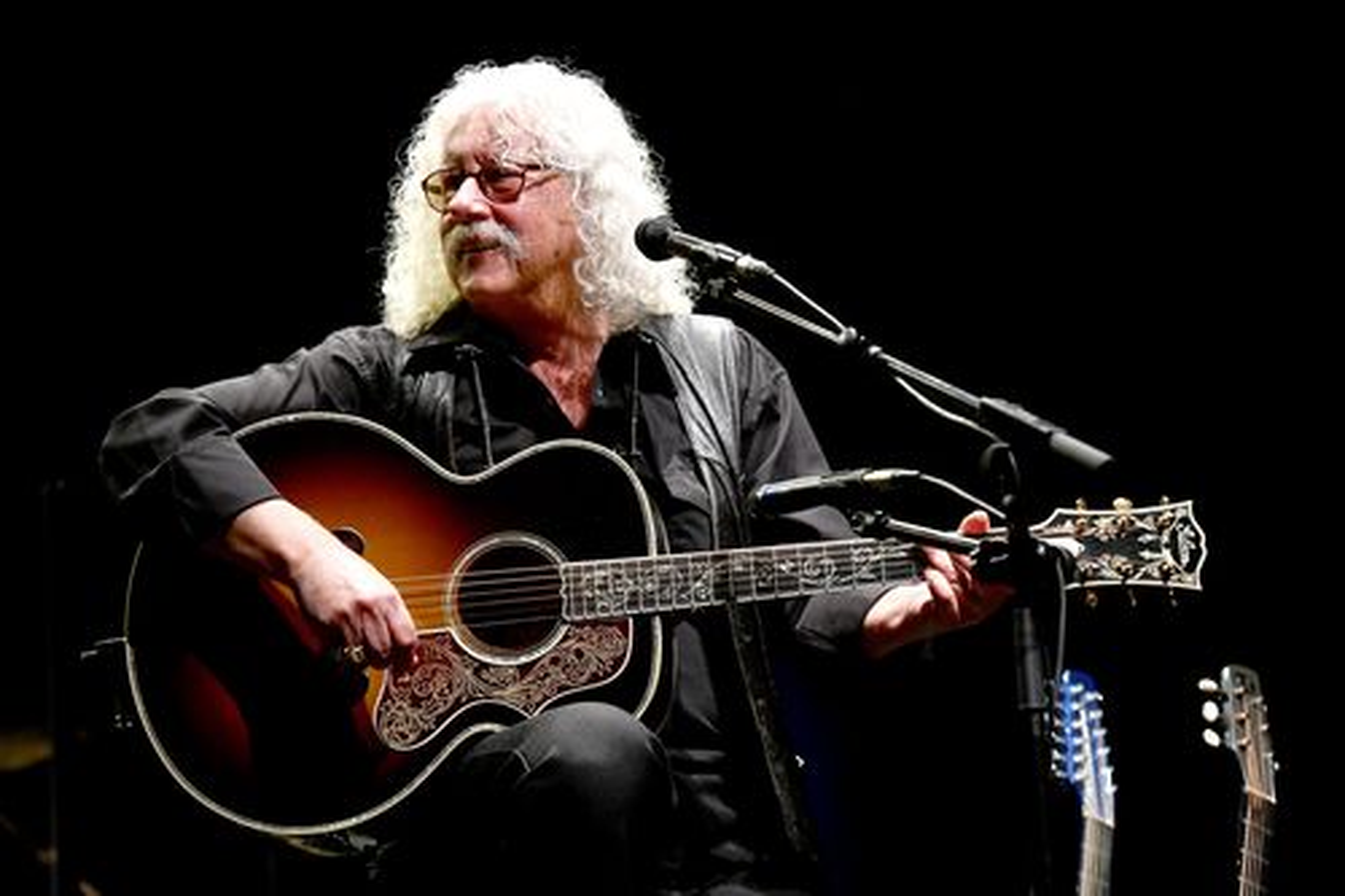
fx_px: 4855
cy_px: 448
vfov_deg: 10.5
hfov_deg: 15.8
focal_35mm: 130
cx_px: 672
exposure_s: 1/320
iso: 3200
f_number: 4.5
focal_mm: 130
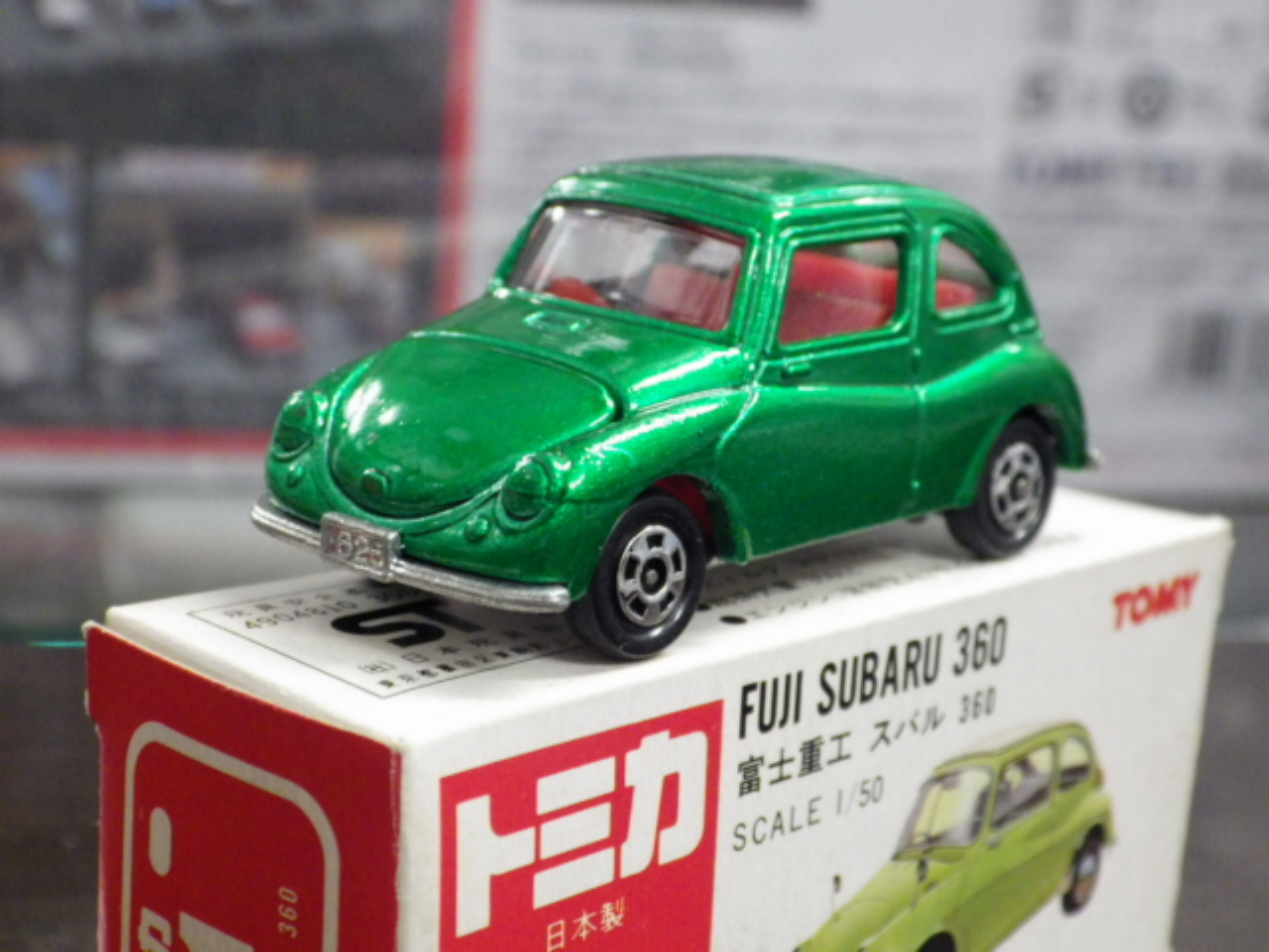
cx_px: 634
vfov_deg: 20.7
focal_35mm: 71
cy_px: 476
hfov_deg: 27.4
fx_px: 2603
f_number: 4.2
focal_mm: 12.8
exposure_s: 1/25
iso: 1000
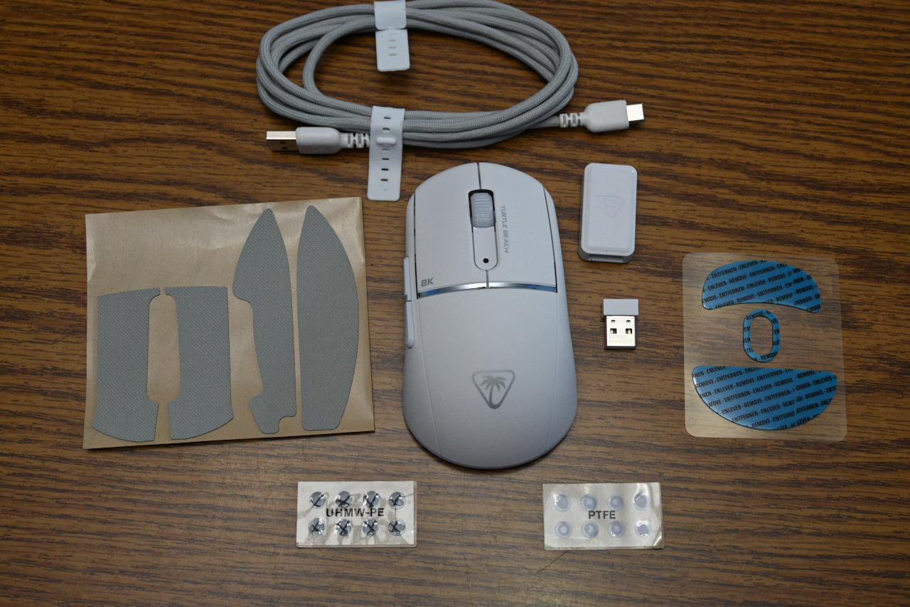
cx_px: 455
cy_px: 304
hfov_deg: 41.7
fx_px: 1194
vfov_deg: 28.5
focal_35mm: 47
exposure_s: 1/125
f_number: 5
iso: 1600
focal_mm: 31.5
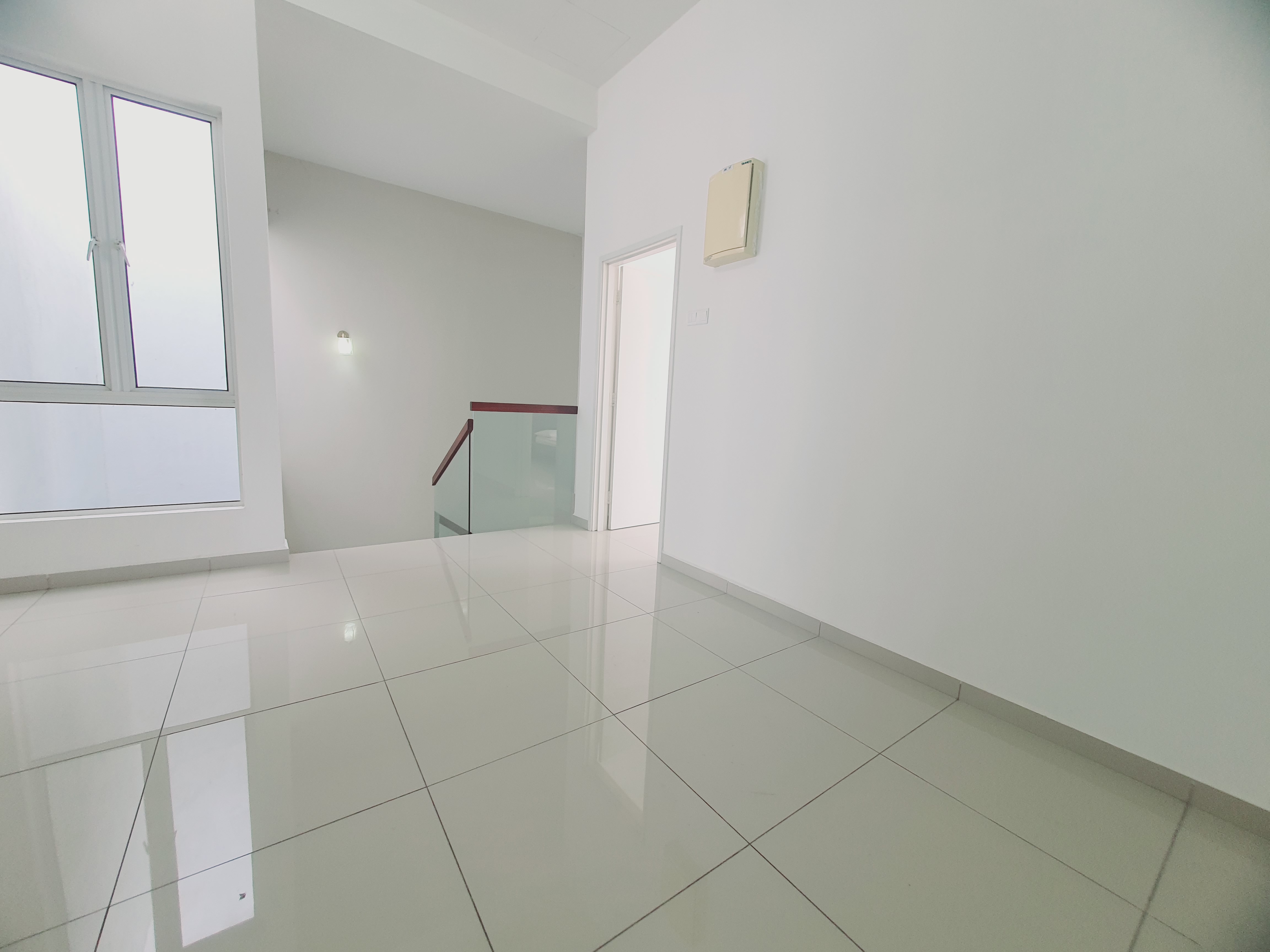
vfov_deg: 89.9
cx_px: 635
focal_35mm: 13
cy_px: 476
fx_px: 477
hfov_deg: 106.2
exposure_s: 1/100
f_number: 2.2
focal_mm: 1.8
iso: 64
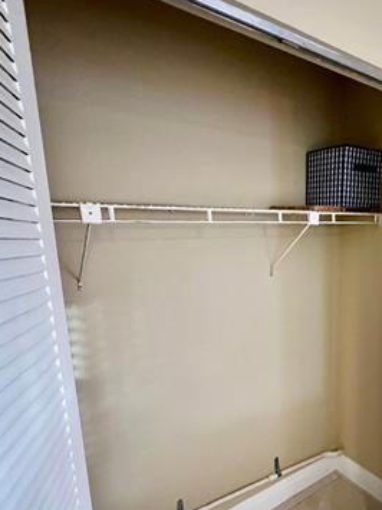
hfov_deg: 57.5
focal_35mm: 22
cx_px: 293
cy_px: 313
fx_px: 324
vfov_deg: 75.3
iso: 800
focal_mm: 1.57
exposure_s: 1/40
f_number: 1.8
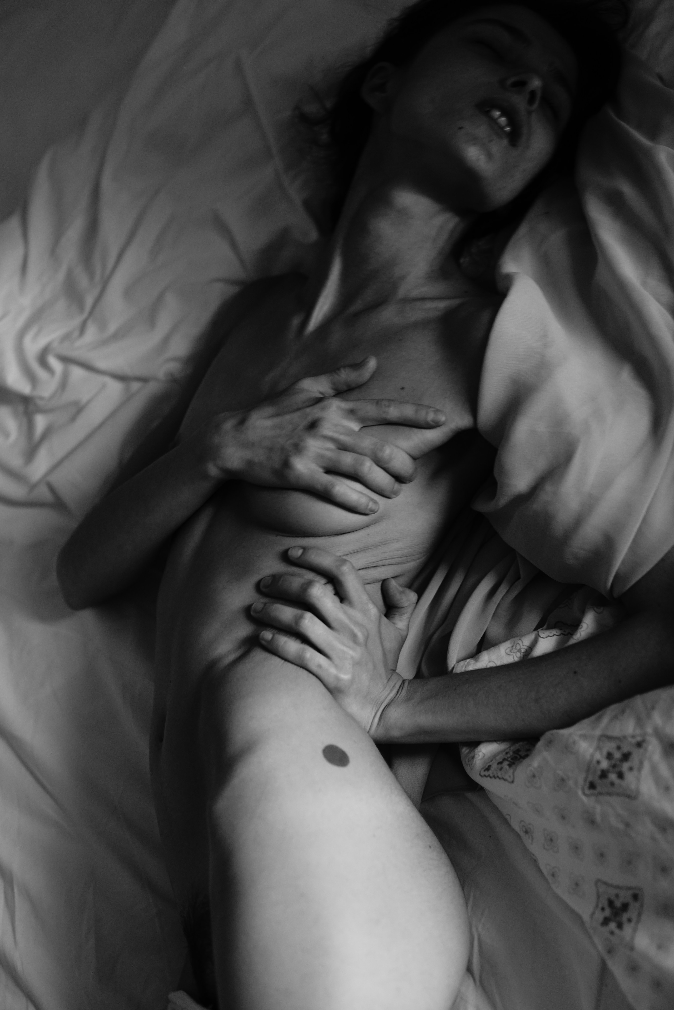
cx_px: 337
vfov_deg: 39.6
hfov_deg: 27.0
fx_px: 1404
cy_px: 505
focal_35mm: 50
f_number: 2.5
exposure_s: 1/80
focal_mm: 50
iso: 1250
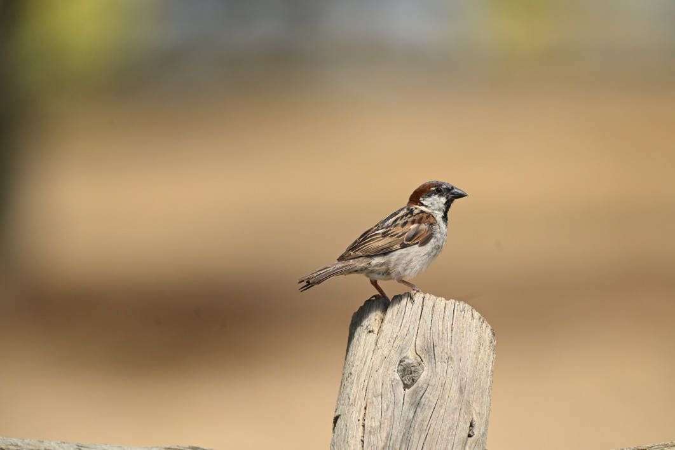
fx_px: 11249
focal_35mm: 600
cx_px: 338
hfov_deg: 3.4
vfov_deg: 2.3
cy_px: 225
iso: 800
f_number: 6.3
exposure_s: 1/1600
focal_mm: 600
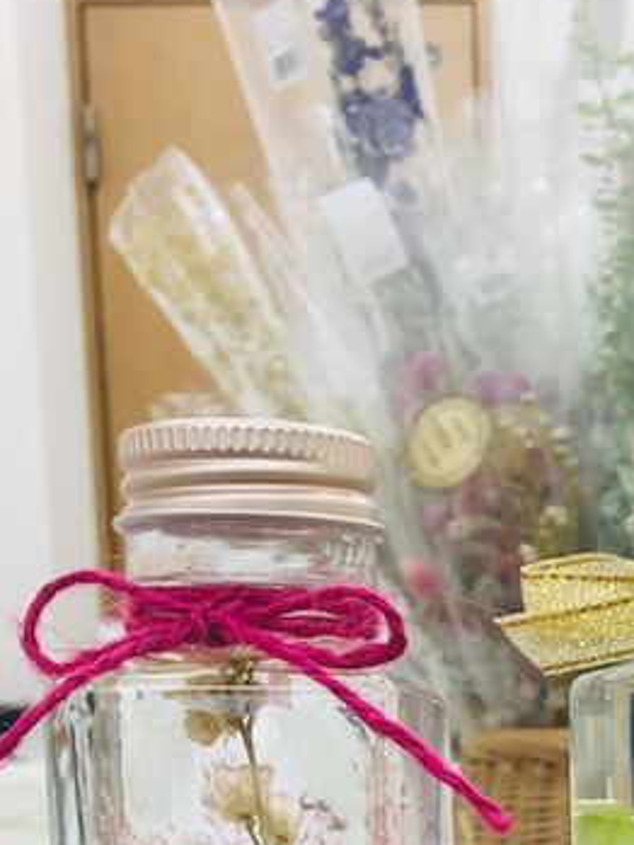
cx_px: 772
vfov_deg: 20.5
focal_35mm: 85
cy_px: 1165
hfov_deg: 16.6
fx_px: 2074
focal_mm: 4.15
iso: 32
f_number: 2.2
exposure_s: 1/50
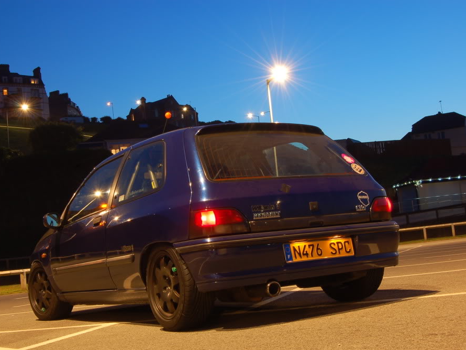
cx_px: 210
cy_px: 173
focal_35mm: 53
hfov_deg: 36.1
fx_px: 714
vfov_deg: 27.5
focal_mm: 32
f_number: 18
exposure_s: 15
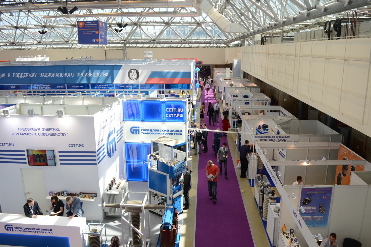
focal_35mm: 27
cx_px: 186
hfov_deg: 67.4
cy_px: 124
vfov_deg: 47.9
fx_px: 278
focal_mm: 18
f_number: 6.3
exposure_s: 1/160
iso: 400
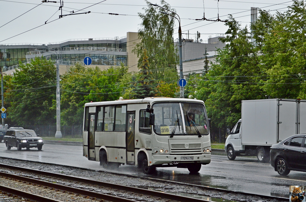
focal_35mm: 82
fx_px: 700
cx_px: 153
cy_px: 101
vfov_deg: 16.5
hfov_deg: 24.7
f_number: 5.6
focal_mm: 55
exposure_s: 1/640
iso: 400
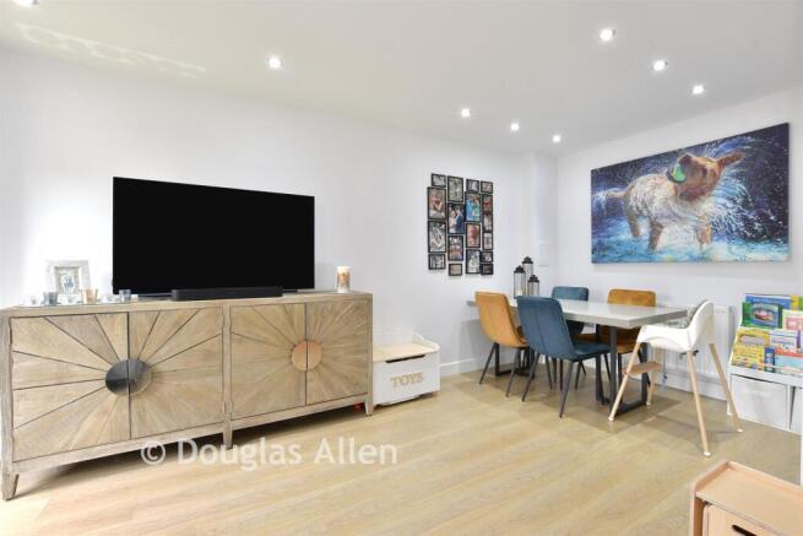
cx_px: 402
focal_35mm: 15
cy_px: 268
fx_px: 335
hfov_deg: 100.4
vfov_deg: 77.4
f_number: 8
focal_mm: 10
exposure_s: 1.6
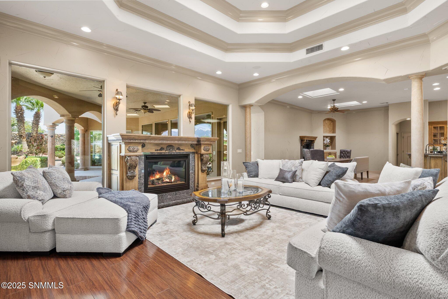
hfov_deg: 90.0
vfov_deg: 67.5
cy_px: 150
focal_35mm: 18
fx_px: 224
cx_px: 224
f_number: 9
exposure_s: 1/5
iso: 320
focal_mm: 18
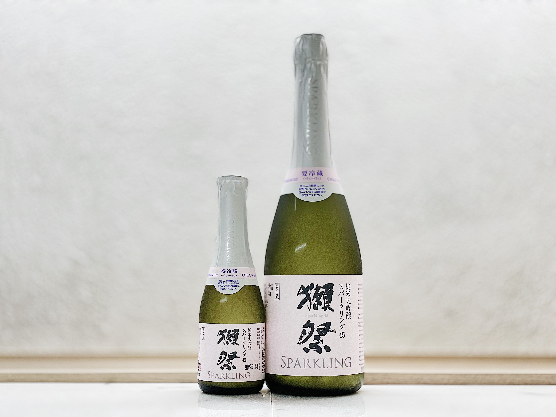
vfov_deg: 28.0
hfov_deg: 36.8
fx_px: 835
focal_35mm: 52
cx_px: 278
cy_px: 208
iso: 64
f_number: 2
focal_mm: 6
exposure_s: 1/100
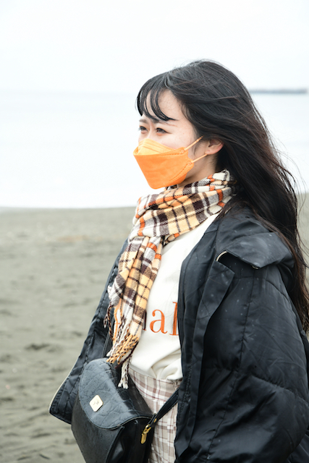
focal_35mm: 85
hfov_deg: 16.1
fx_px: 1094
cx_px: 154
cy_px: 232
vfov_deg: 23.9
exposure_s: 1/400
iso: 500
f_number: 5.6
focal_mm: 85
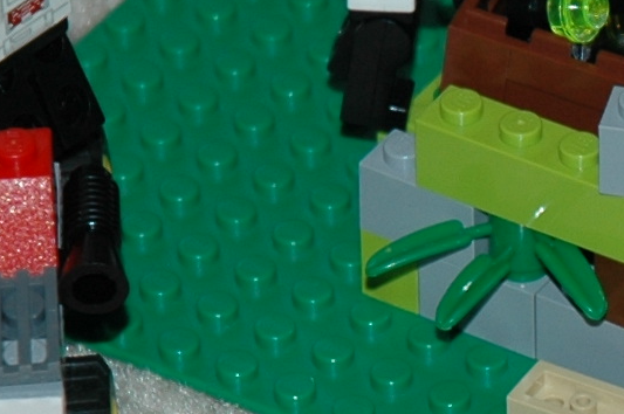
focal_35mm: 593
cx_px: 901
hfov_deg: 3.5
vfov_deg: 2.3
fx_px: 10266
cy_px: 339
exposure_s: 1/60
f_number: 4.5
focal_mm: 70
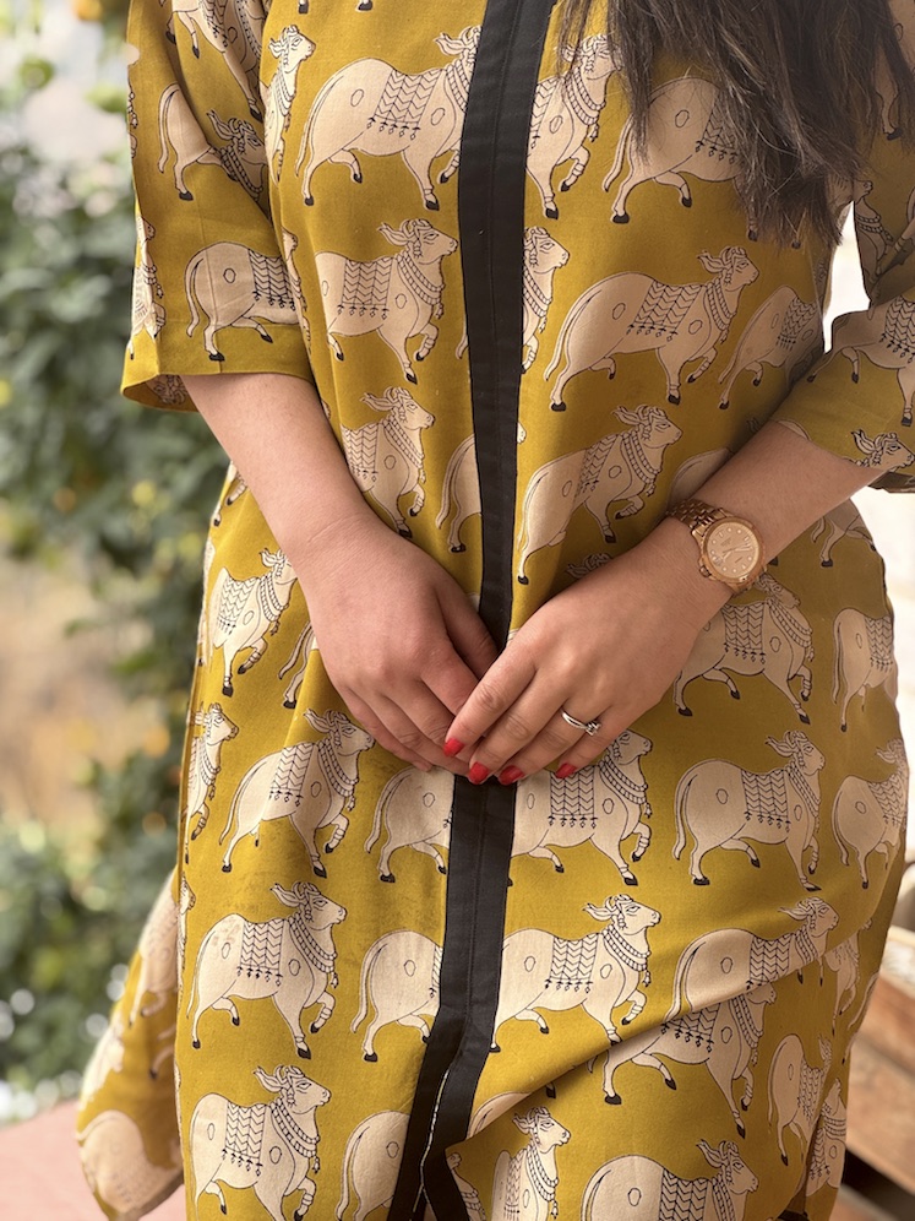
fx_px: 2714
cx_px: 458
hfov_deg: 19.1
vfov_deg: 25.3
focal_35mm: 77
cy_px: 610
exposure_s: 1/99
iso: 50
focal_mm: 9
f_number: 2.8
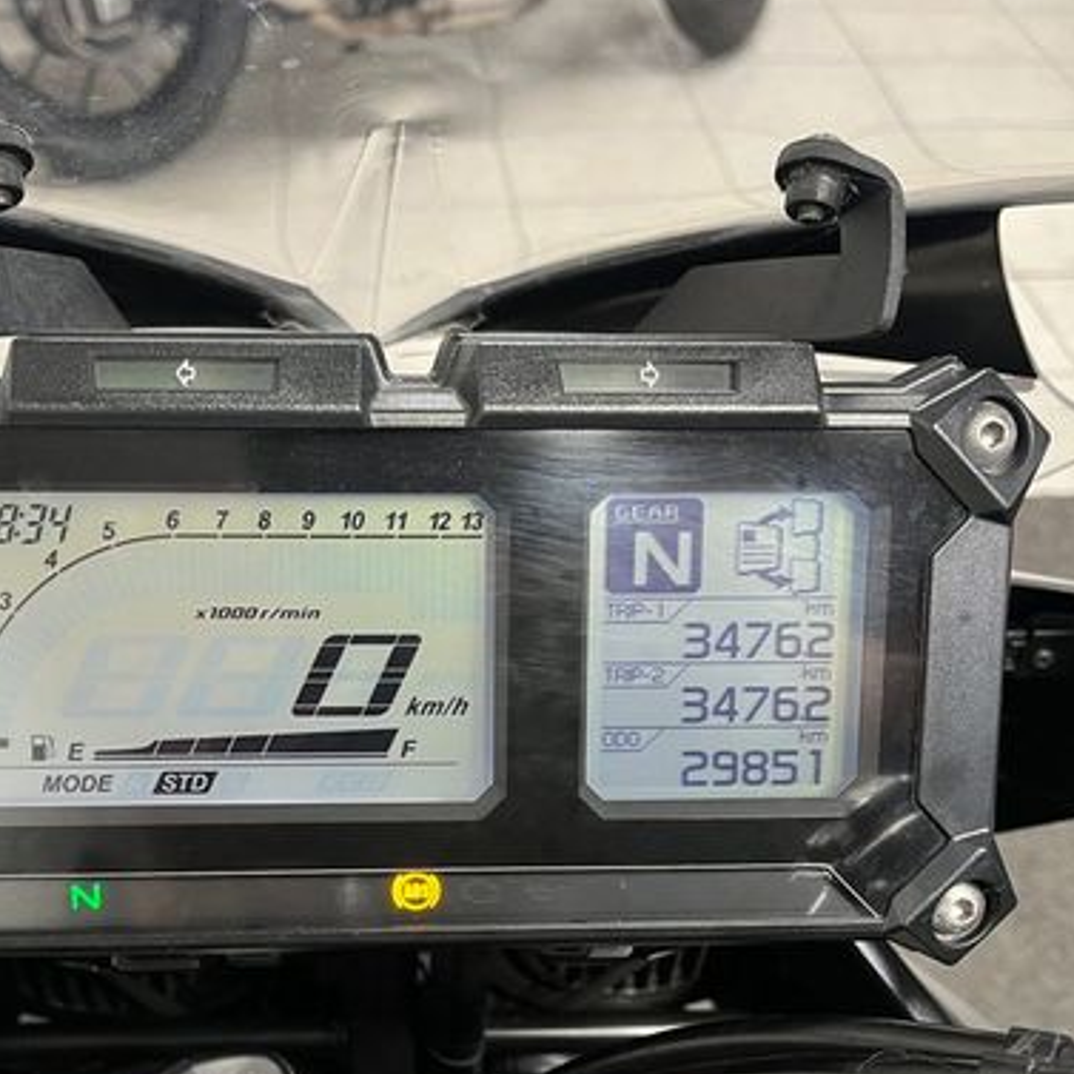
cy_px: 661
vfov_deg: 42.6
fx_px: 1369
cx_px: 405
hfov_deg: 42.5
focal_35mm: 39
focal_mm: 5.1
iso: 250
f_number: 1.6
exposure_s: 1/49
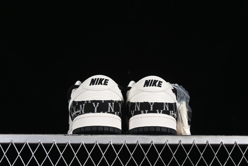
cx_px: 124
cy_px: 83
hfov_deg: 27.0
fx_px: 517
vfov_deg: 18.2
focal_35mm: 75
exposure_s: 1/80
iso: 160
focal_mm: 50
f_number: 7.1
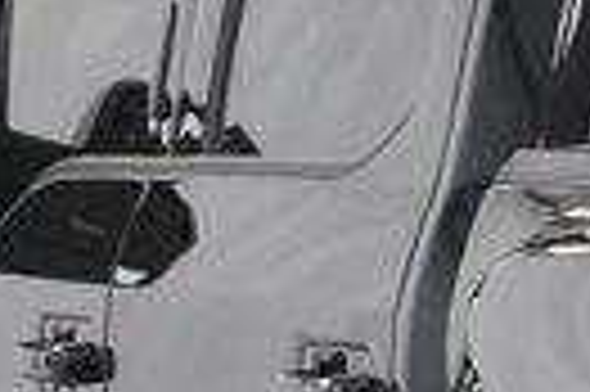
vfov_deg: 3.5
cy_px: 795
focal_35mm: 387
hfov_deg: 5.1
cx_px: 1563
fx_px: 6333
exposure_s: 1/100
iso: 1600
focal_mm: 33
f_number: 7.1
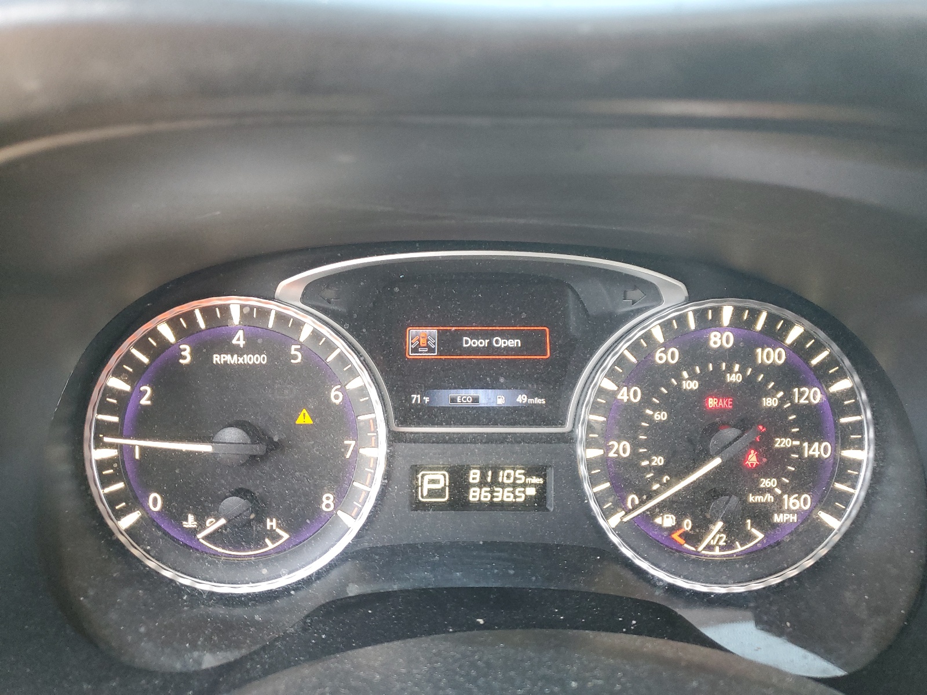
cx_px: 464
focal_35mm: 26
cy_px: 348
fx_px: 696
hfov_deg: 67.3
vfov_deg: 53.1
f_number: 1.5
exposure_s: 1/60.2
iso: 150
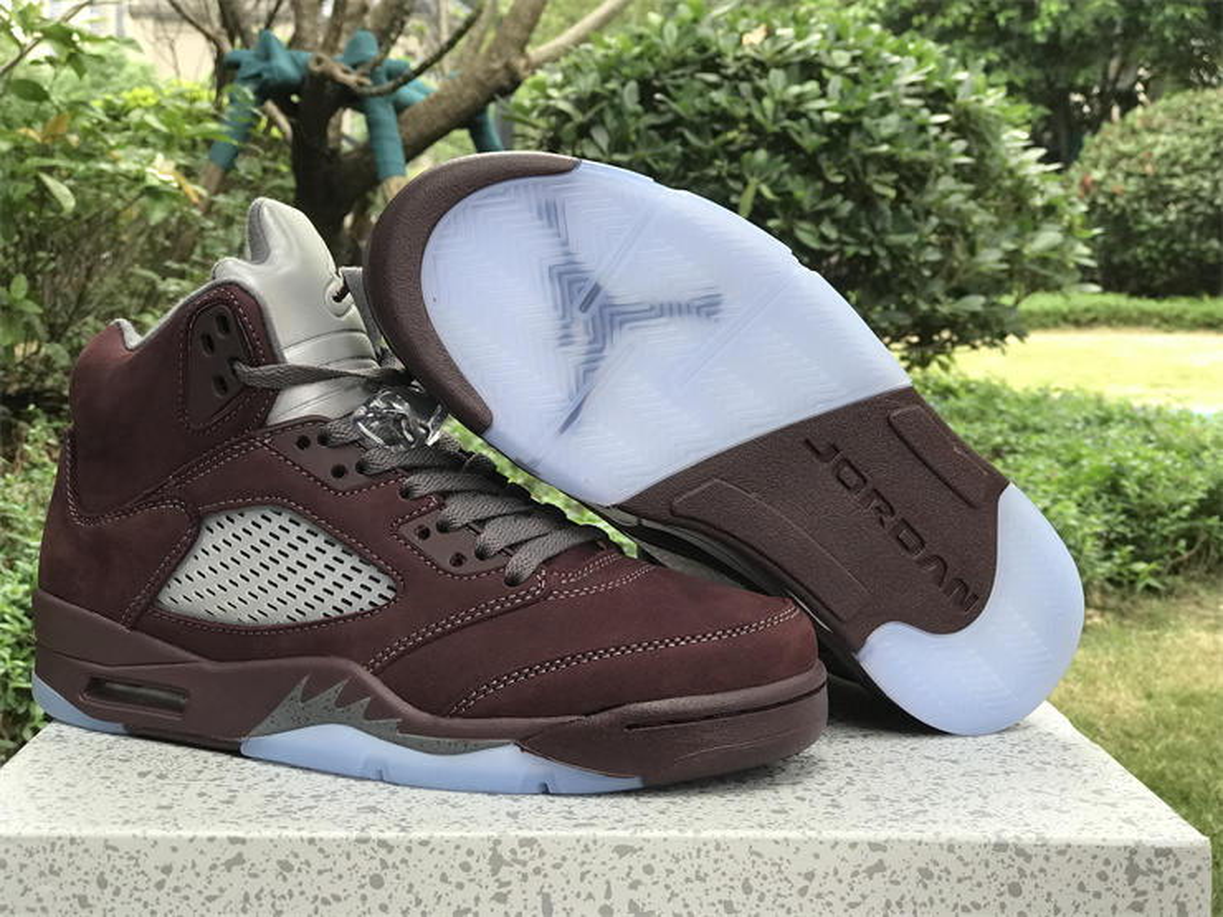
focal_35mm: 57
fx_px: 2014
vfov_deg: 25.7
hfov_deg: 33.8
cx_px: 612
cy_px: 458
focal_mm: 6.6
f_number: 2.8
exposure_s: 1/100
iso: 32
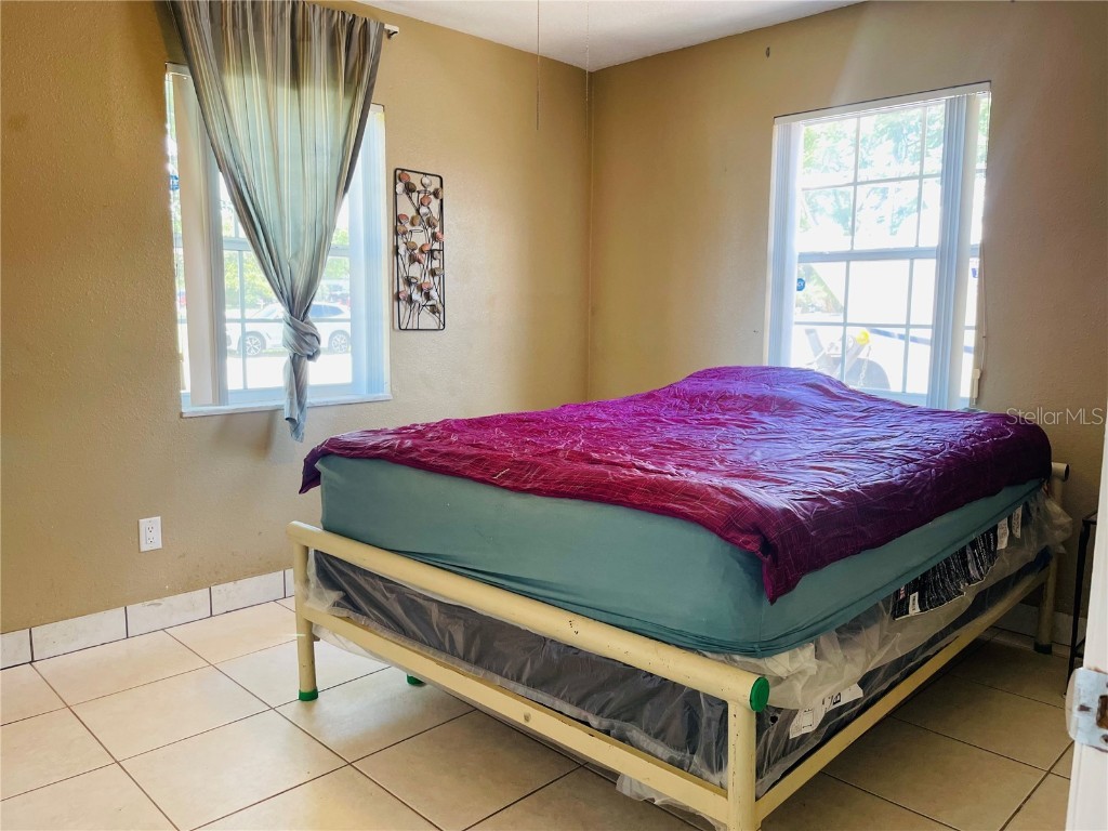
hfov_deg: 67.3
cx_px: 554
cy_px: 416
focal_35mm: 26
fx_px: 832
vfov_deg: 53.1
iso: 100
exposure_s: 1/120
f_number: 1.6
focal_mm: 4.2
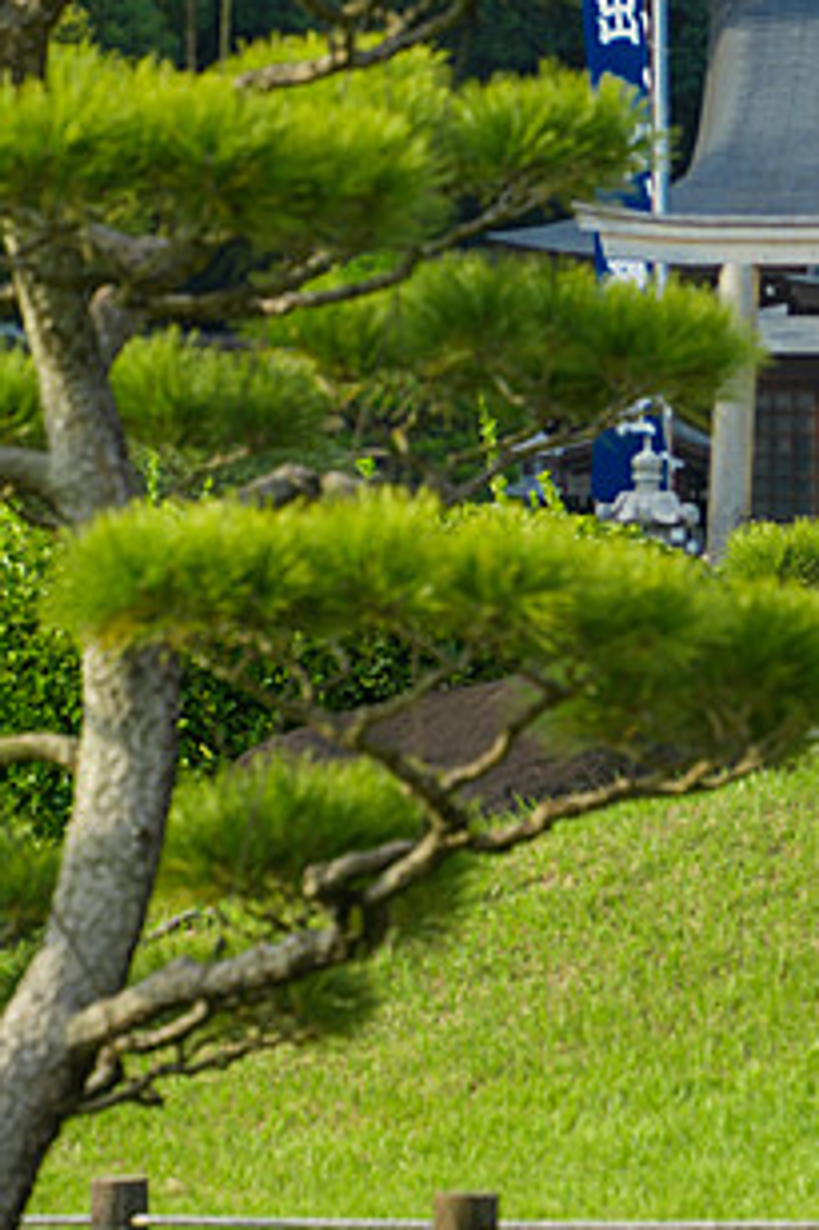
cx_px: 901
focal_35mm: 519
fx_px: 17729
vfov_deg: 4.0
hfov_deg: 2.6
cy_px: 795
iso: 100
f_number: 5.6
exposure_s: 1/125
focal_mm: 200
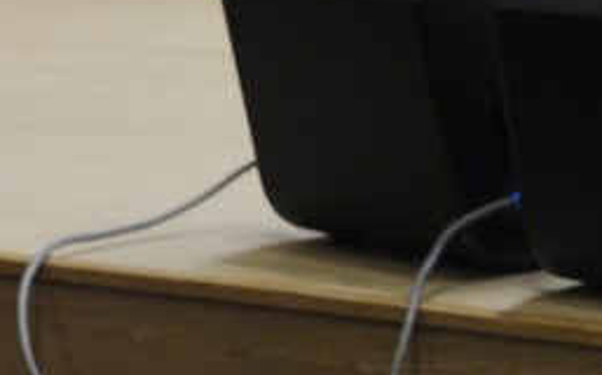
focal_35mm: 218
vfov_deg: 5.9
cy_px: -389
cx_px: -208
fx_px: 3573
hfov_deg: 9.4
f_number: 8
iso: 12800
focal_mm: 70
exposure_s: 1/85
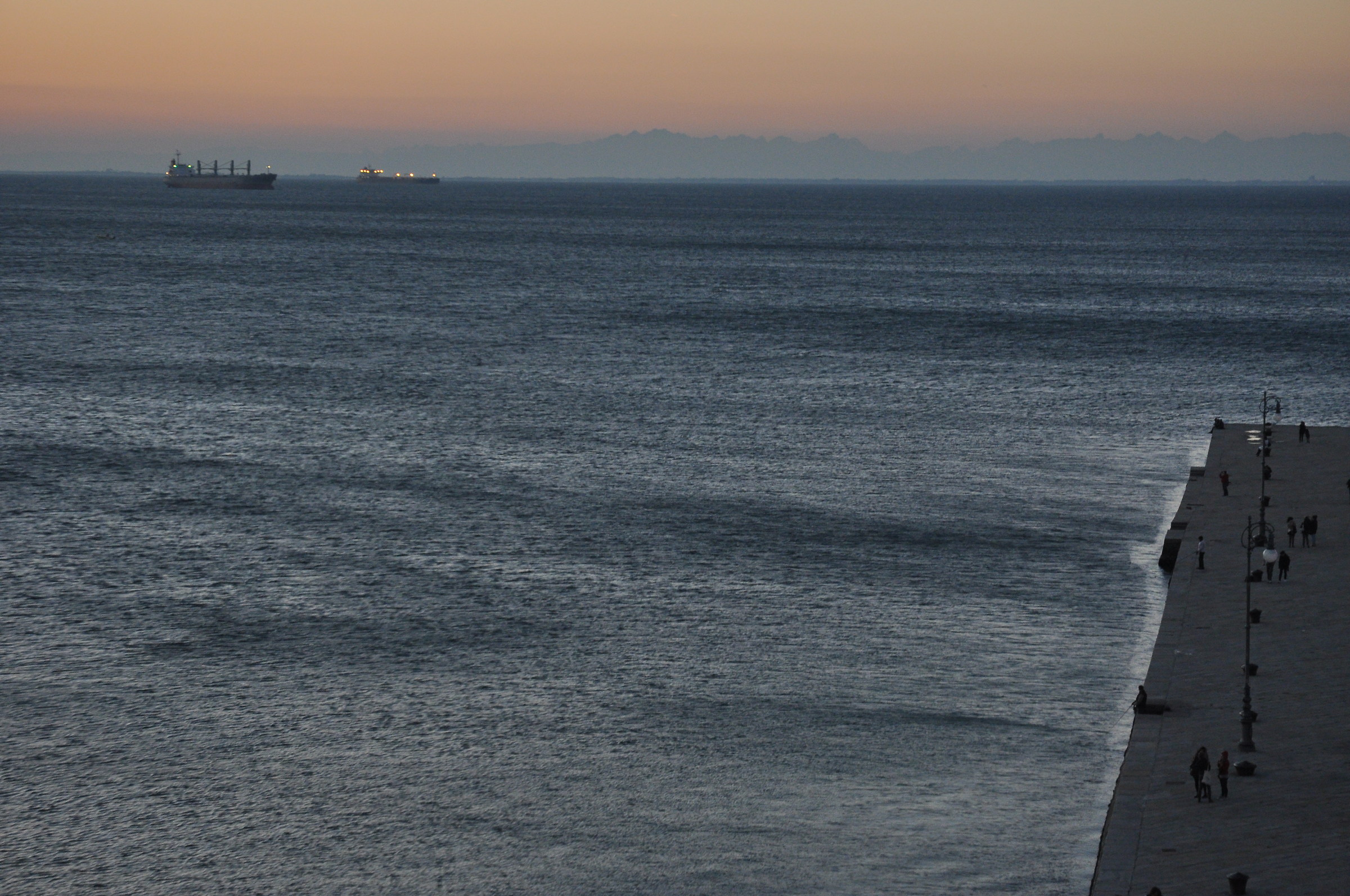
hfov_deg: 21.9
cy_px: 448
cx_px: 675
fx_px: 3483
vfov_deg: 14.7
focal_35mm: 93
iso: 640
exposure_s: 1/45
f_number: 8
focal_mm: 62
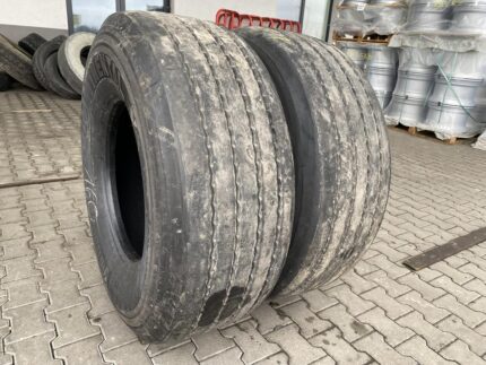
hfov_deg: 67.3
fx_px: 365
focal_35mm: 26
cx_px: 243
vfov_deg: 53.1
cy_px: 182
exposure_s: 1/100
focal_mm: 4.25
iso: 100
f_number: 1.8
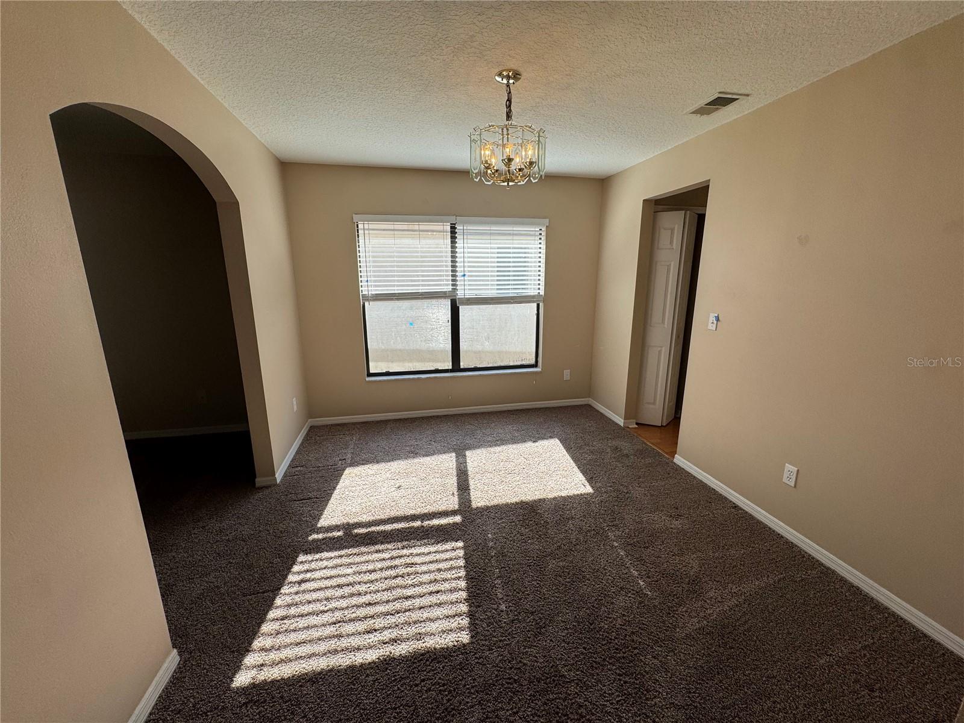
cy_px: 362
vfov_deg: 85.7
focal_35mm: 14
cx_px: 482
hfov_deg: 102.1
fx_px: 390
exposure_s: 1/421
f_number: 2.2
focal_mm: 2.22
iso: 40
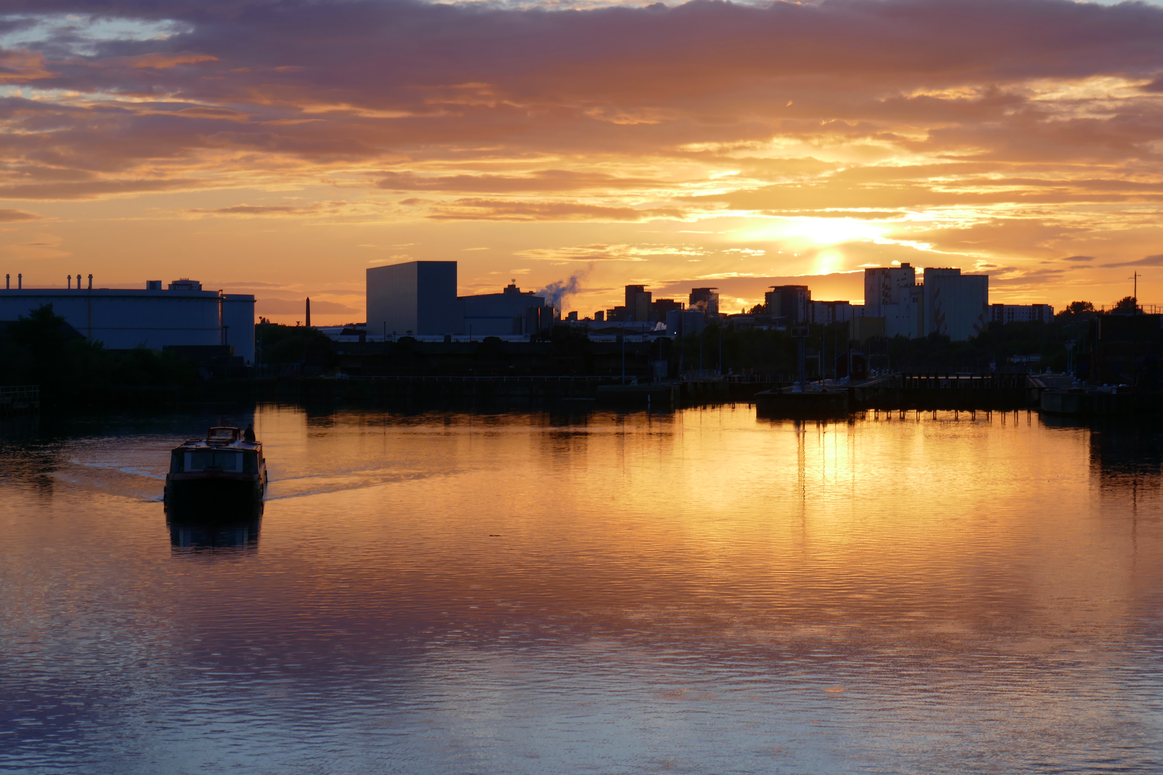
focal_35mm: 95
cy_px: 388
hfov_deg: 21.5
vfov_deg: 14.4
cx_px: 582
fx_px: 3069
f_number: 5.1
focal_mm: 34.6
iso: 125
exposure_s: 1/250
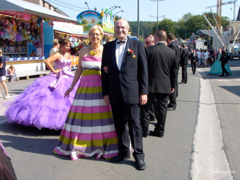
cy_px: 90
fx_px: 319
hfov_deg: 41.2
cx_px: 120
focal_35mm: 46
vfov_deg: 31.5
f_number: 4.5
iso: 70
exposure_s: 1/220
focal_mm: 7.1
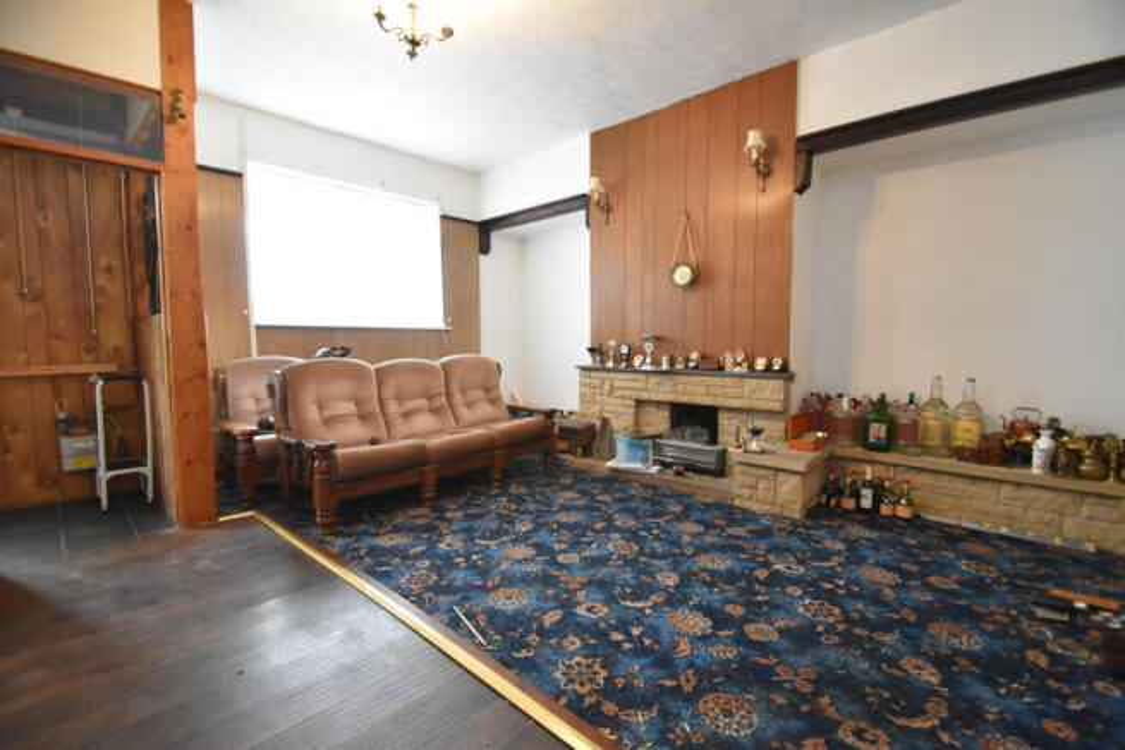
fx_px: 469
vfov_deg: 77.4
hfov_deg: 100.4
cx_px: 562
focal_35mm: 15
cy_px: 375
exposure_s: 1/125
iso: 1600
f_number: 3.5
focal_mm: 10
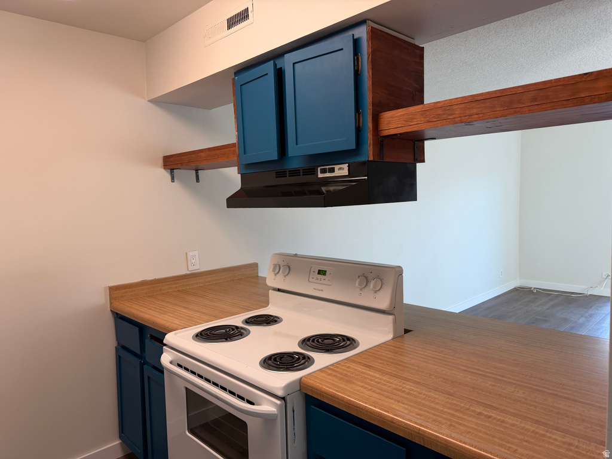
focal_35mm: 24
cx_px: 306
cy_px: 230
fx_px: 424
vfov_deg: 56.8
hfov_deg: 71.6
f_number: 1.78
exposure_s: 1/120
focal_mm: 6.76
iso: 125
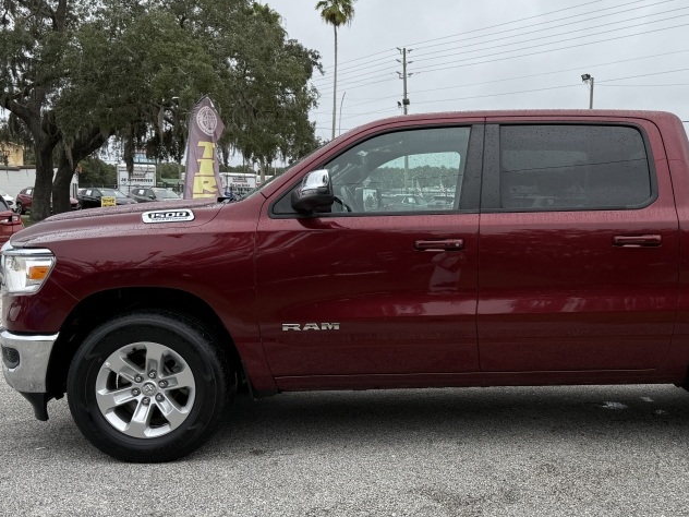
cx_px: 493
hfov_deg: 44.6
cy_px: 269
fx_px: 816
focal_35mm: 41
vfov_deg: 35.1
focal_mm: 6.76
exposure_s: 1/992
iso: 80
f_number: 1.78
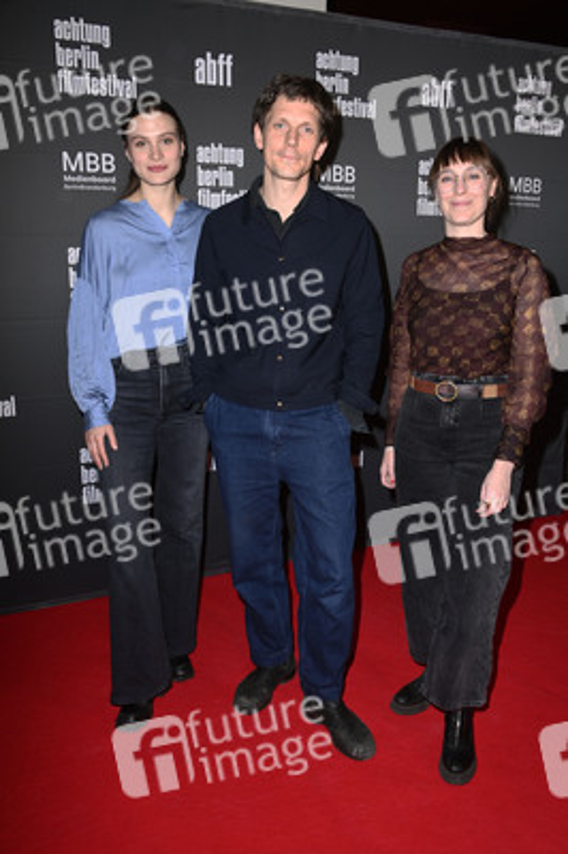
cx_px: 284
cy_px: 427
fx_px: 759
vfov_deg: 58.8
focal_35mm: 32
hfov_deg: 41.0
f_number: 6.3
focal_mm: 32
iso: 640
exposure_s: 1/250
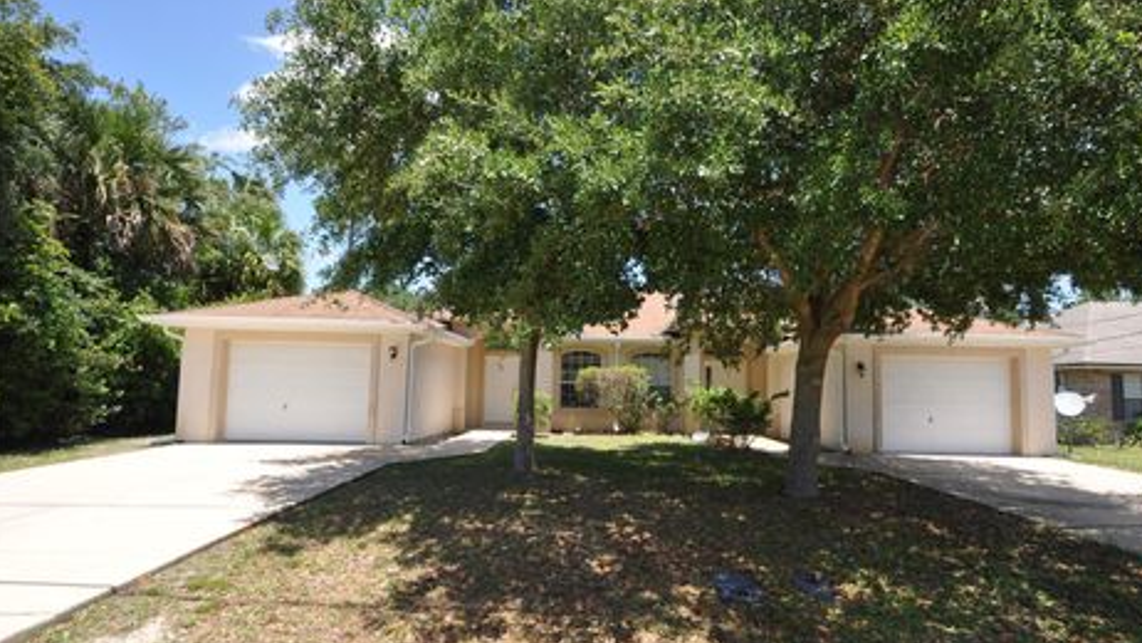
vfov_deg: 63.7
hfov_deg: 95.8
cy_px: 364
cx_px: 608
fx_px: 515
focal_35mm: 17
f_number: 10
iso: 200
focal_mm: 10
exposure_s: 1/200
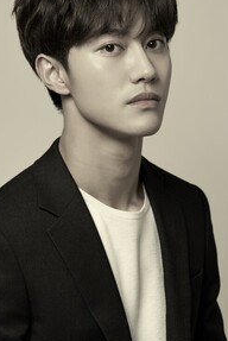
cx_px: 78
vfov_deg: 8.6
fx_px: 2274
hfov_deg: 5.7
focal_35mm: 240
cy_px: 151
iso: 100
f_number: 8
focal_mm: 146
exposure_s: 1/125
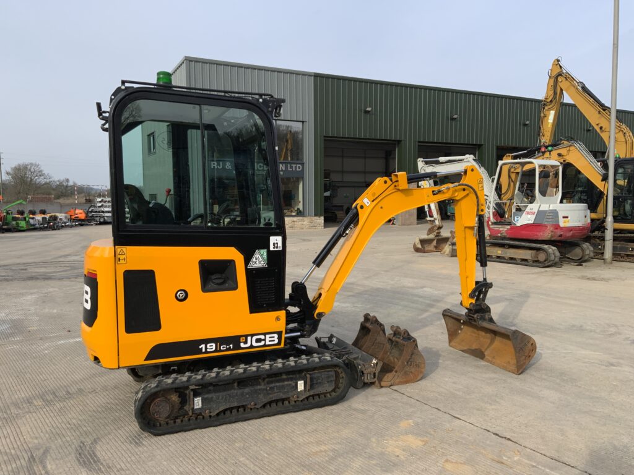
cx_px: 317
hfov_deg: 61.7
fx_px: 531
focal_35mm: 29
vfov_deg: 48.2
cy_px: 238
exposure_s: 1/1015
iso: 16
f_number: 1.8
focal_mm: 3
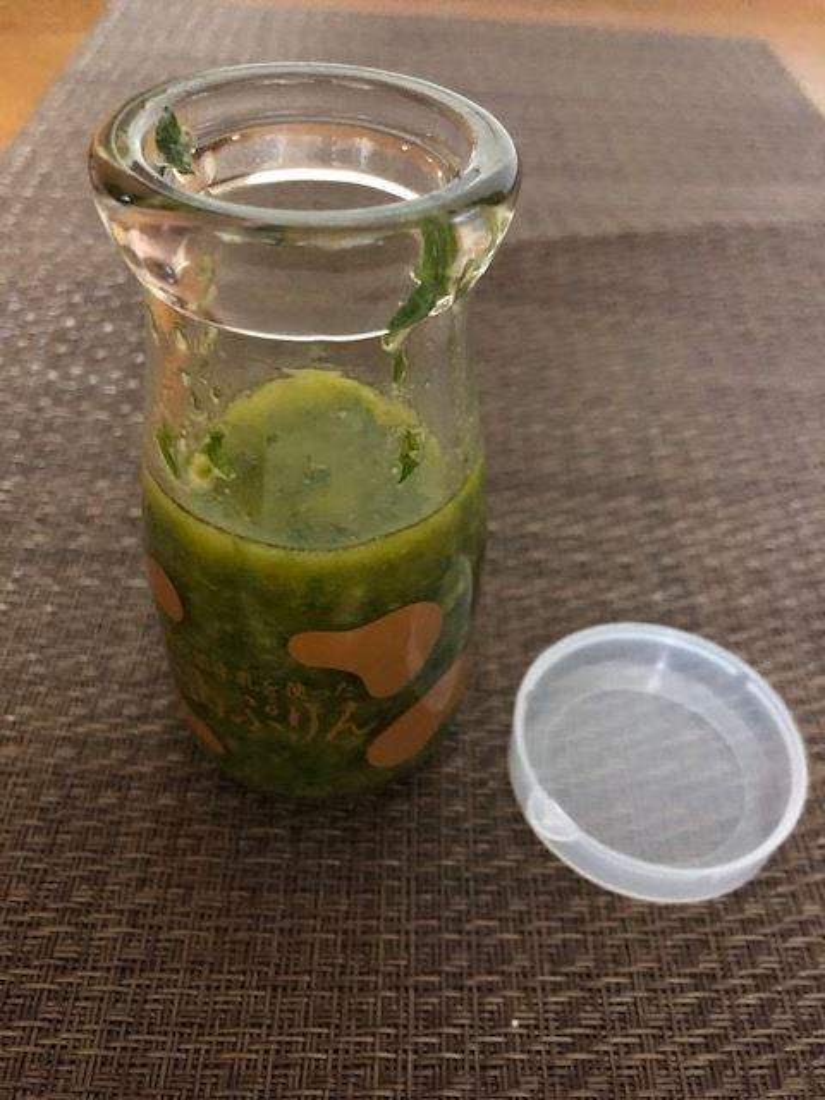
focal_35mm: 28
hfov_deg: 49.7
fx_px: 890
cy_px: 550
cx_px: 412
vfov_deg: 63.4
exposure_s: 1/4
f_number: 1.8
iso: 160
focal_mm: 3.99
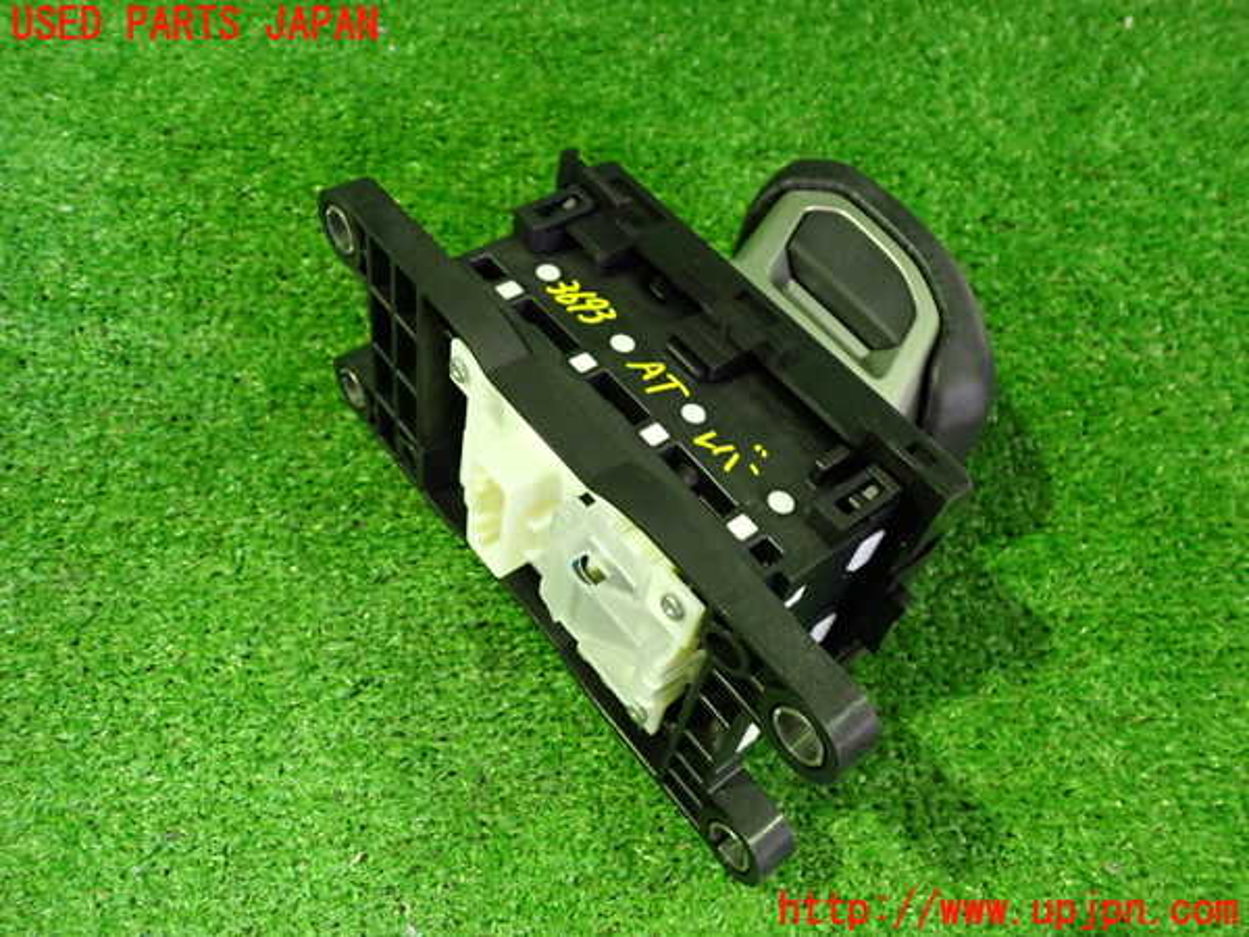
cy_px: 468
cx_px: 624
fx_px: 1082
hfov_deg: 60.0
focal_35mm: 30
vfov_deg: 46.8
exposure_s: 1/25
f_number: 2.3
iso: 800
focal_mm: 5.4
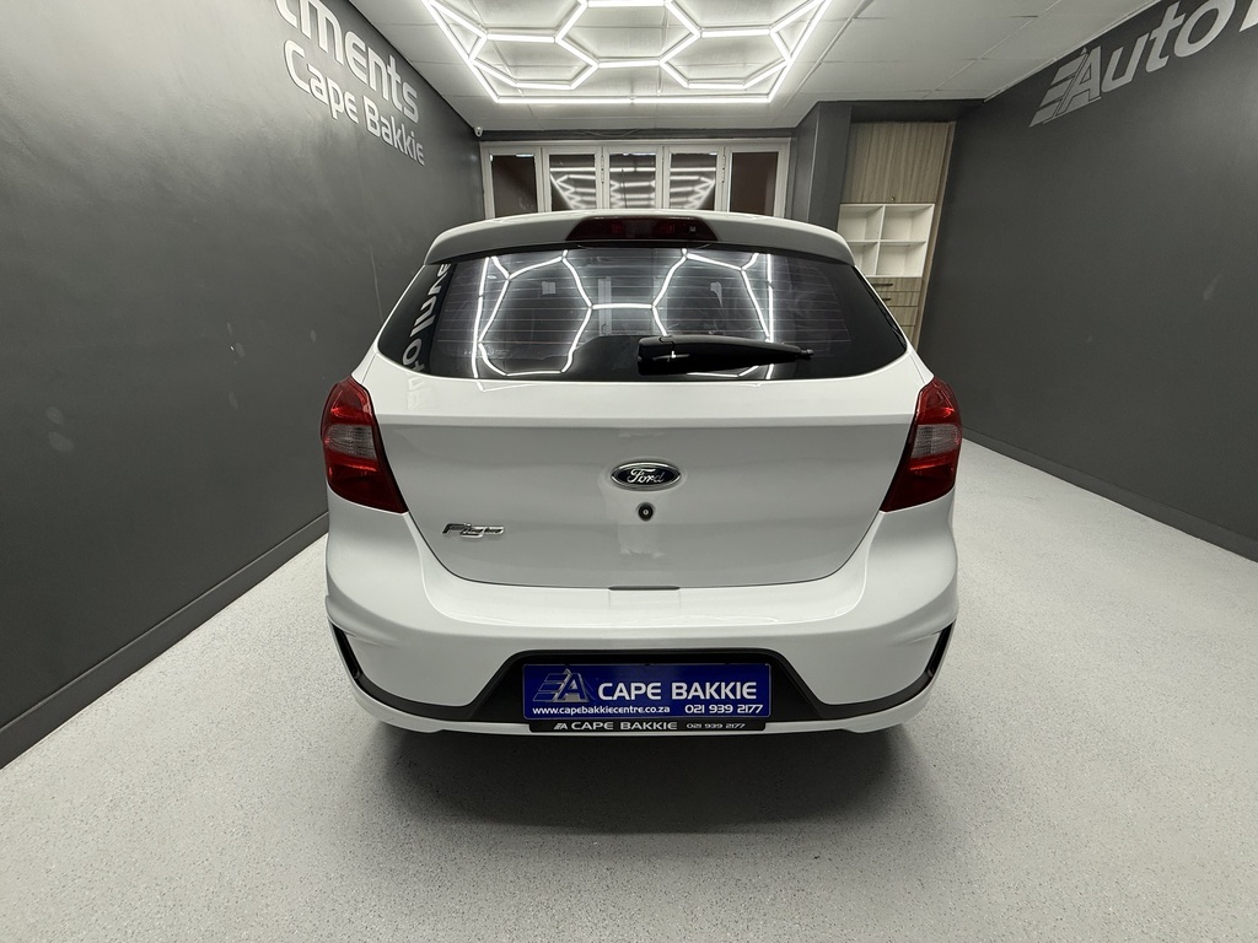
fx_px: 509
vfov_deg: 85.7
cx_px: 629
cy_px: 472
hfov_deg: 102.1
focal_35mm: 14
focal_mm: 2.22
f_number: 2.2
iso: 160
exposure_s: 1/100
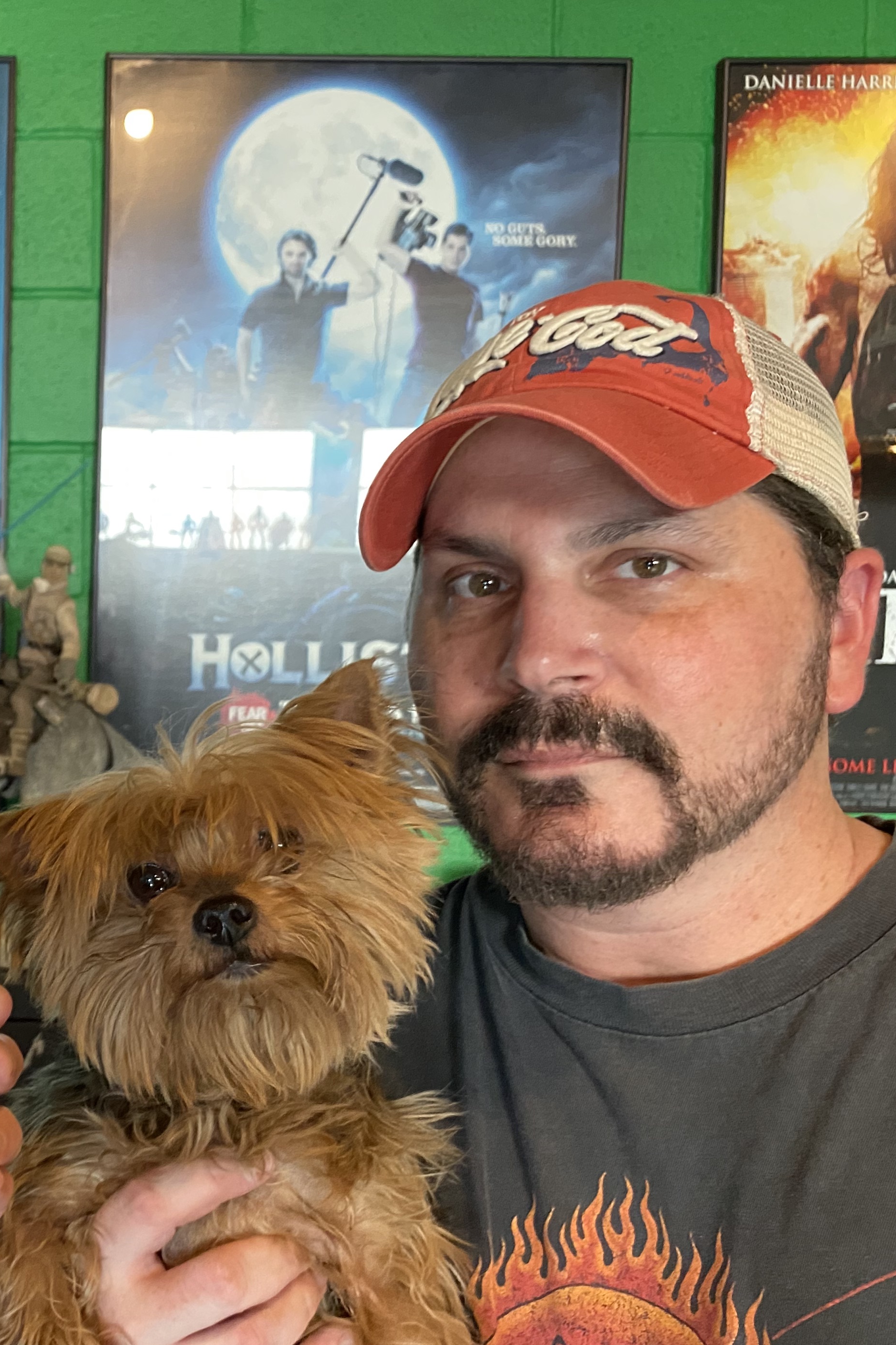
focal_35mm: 39
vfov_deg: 49.5
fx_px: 1456
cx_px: -28
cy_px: 712
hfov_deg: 31.3
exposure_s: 1/60
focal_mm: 4.25
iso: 250
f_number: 1.8
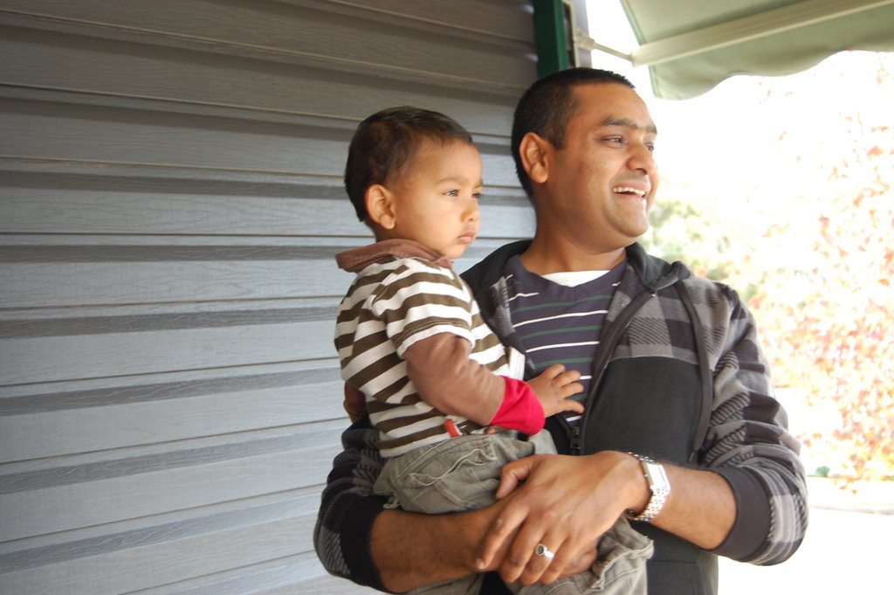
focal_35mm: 48
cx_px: 447
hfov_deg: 41.1
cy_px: 298
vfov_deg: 28.0
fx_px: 1191
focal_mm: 32
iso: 400
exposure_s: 1/125
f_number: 5.6
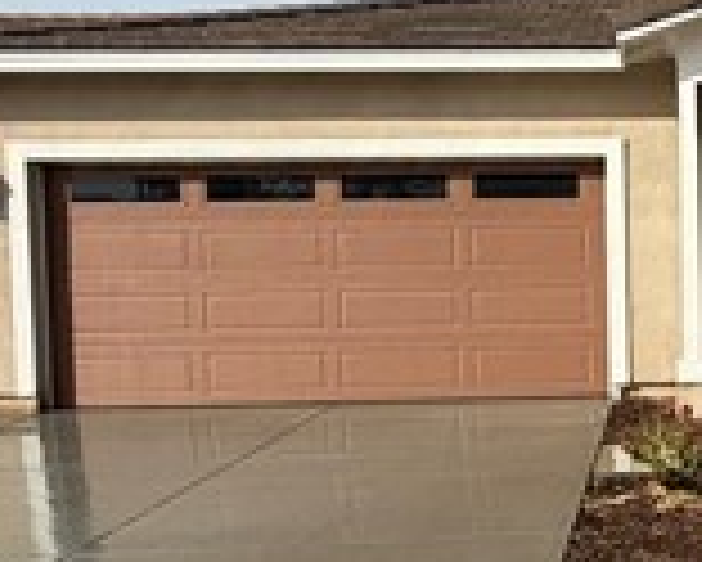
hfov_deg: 30.3
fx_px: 1164
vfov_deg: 27.1
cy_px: 328
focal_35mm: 56
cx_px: 760
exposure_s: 1/2717
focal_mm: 2.22
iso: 50
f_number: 2.2
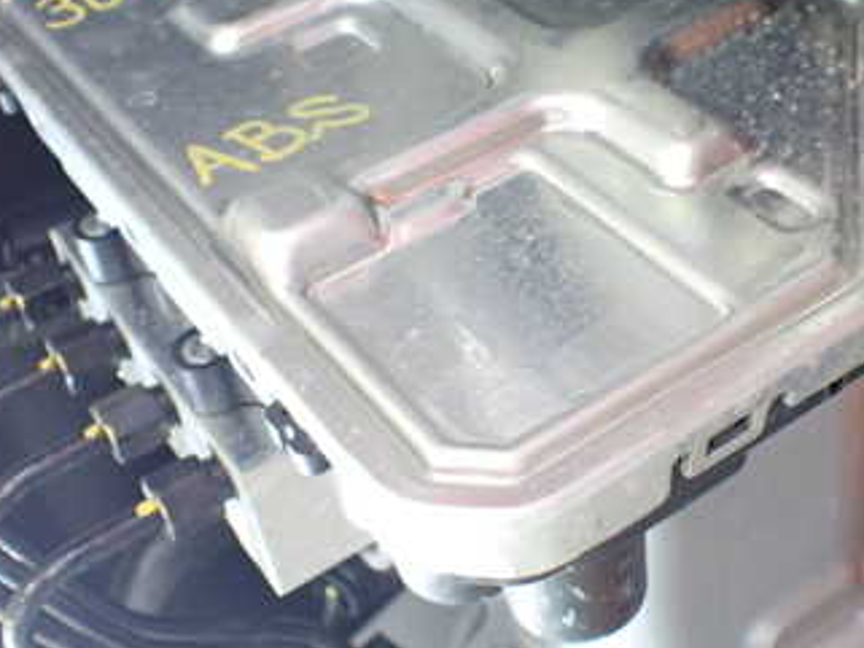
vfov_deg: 26.1
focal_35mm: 56
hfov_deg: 34.2
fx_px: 1398
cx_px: 509
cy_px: 328
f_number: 2.3
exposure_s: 1/30
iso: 1000
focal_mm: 5.4
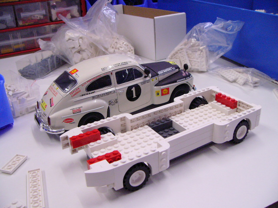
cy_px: 104
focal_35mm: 36
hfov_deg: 51.4
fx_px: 289
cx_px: 139
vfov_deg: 39.7
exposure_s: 1/30
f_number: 2.8
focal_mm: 6
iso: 200
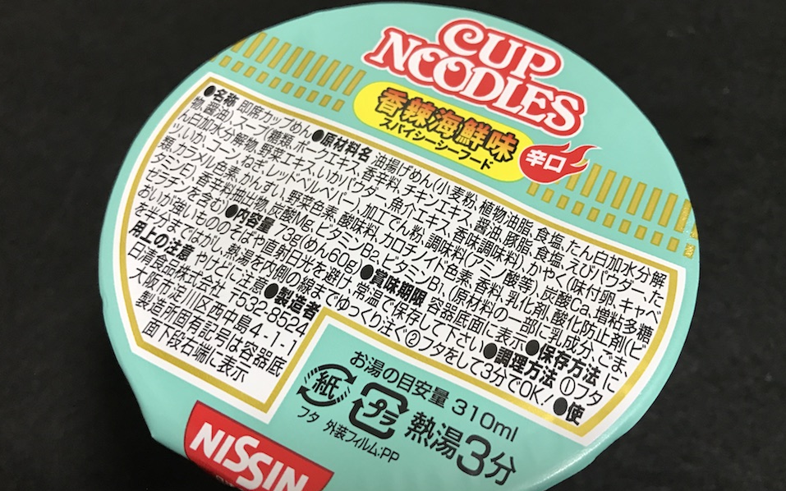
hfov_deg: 61.2
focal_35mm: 31
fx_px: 664
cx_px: 404
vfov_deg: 40.6
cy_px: 268
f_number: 1.8
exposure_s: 1/17
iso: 40
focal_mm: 3.99
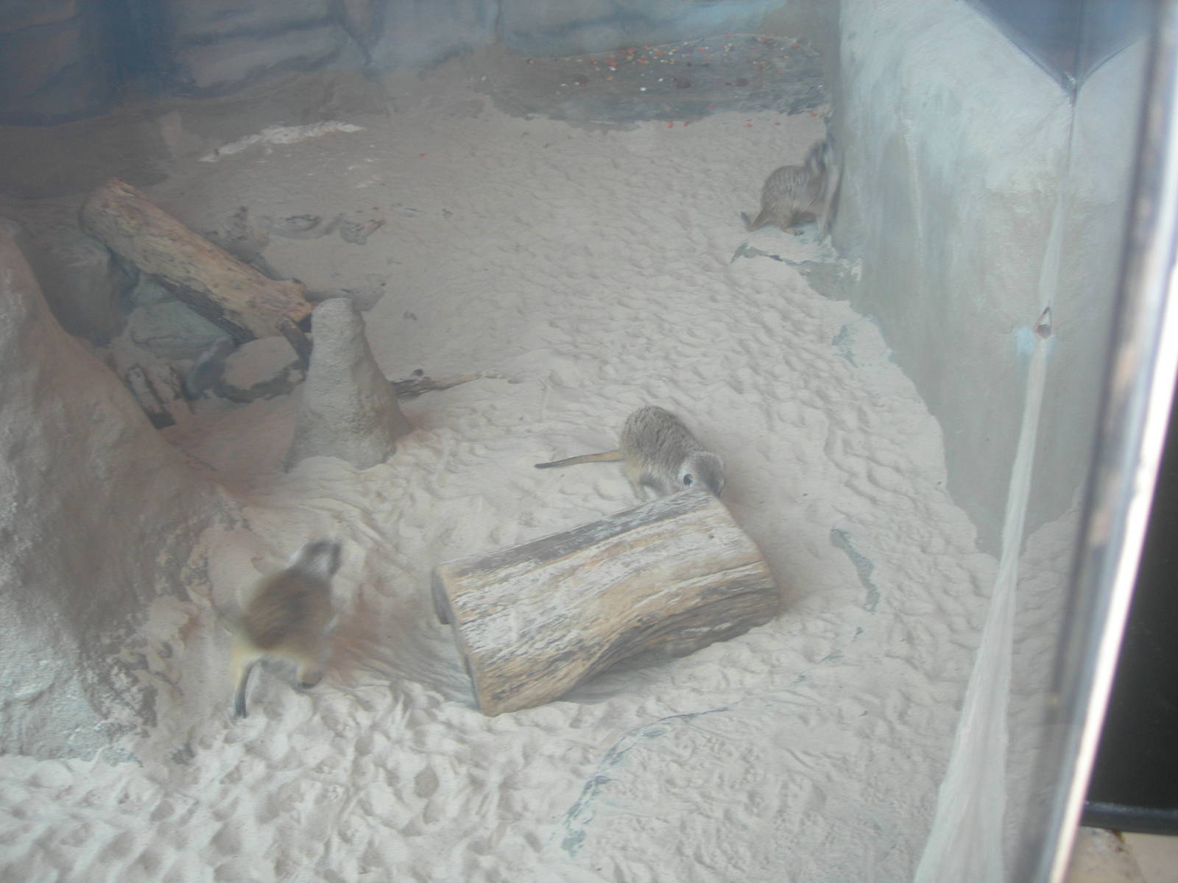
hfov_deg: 49.0
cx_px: 589
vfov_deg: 37.7
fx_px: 1293
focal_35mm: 38
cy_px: 442
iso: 50
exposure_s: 1/18.1
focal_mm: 7.8
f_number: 2.8
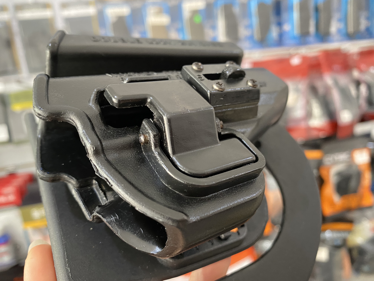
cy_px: 140
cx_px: 187
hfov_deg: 69.4
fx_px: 270
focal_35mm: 25
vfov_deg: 54.9
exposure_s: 1/60
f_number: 1.8
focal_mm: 4.25
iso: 320
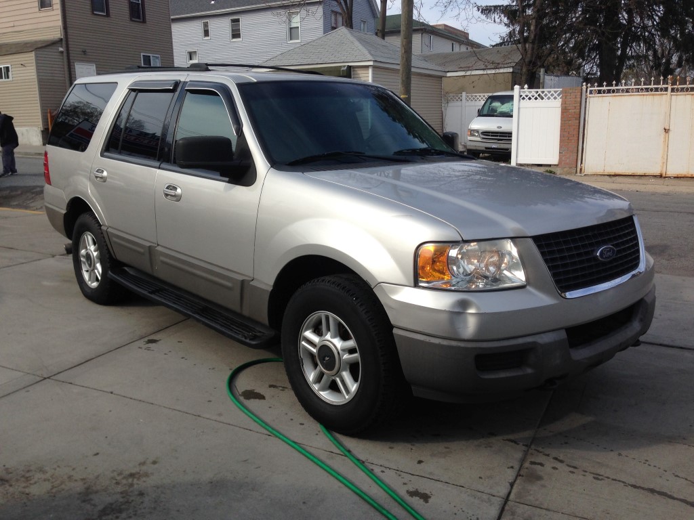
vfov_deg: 42.9
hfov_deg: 55.4
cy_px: 260
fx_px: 662
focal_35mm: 33
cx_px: 347
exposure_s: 1/1130
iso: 50
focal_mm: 4.12
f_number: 2.4
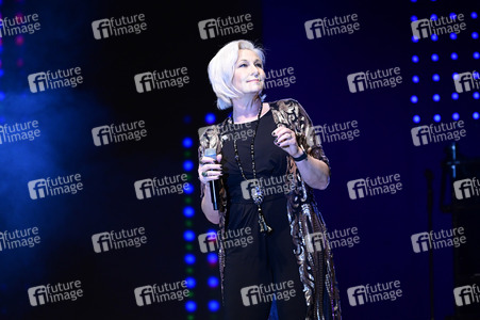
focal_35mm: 200
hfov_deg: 10.3
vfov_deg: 6.9
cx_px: 240
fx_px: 2665
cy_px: 160
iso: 2500
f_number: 3.2
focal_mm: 200
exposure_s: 1/400
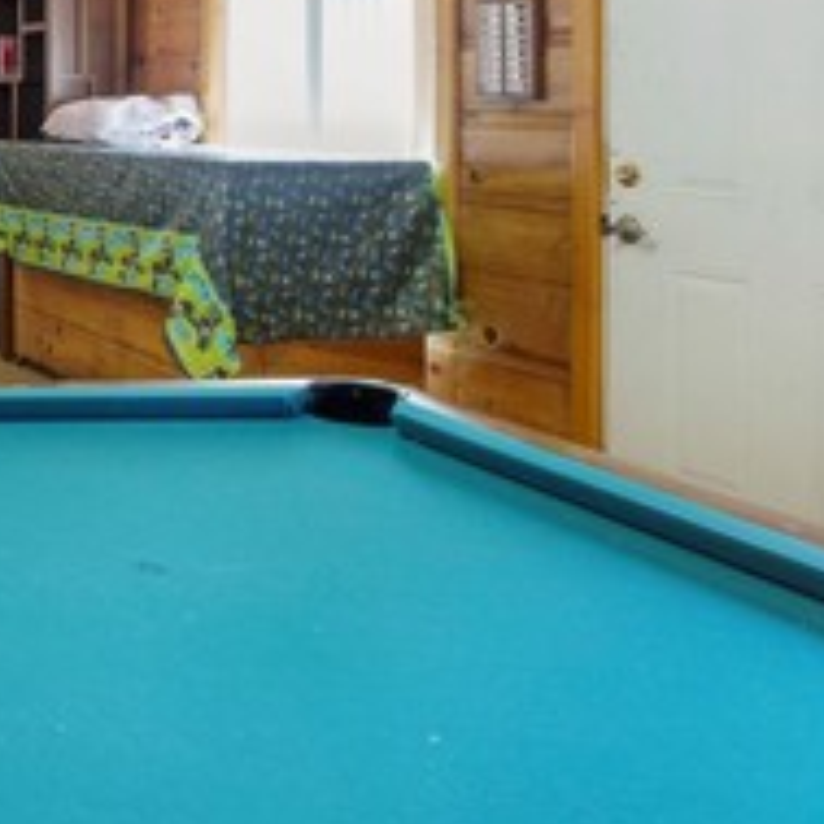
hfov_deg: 25.1
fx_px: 1239
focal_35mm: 46
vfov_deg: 34.9
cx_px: -488
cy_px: 98
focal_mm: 16
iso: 3200
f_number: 7.1
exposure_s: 1/25
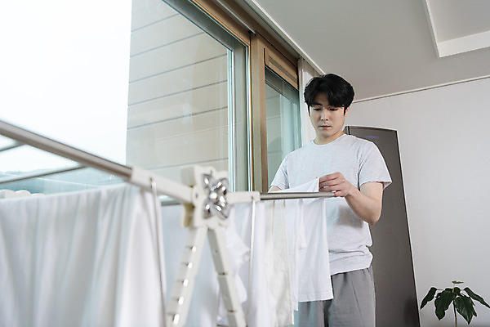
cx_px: 245
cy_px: 164
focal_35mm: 31
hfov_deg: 60.3
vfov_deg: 42.3
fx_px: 422
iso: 250
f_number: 4
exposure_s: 1/125
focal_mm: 31
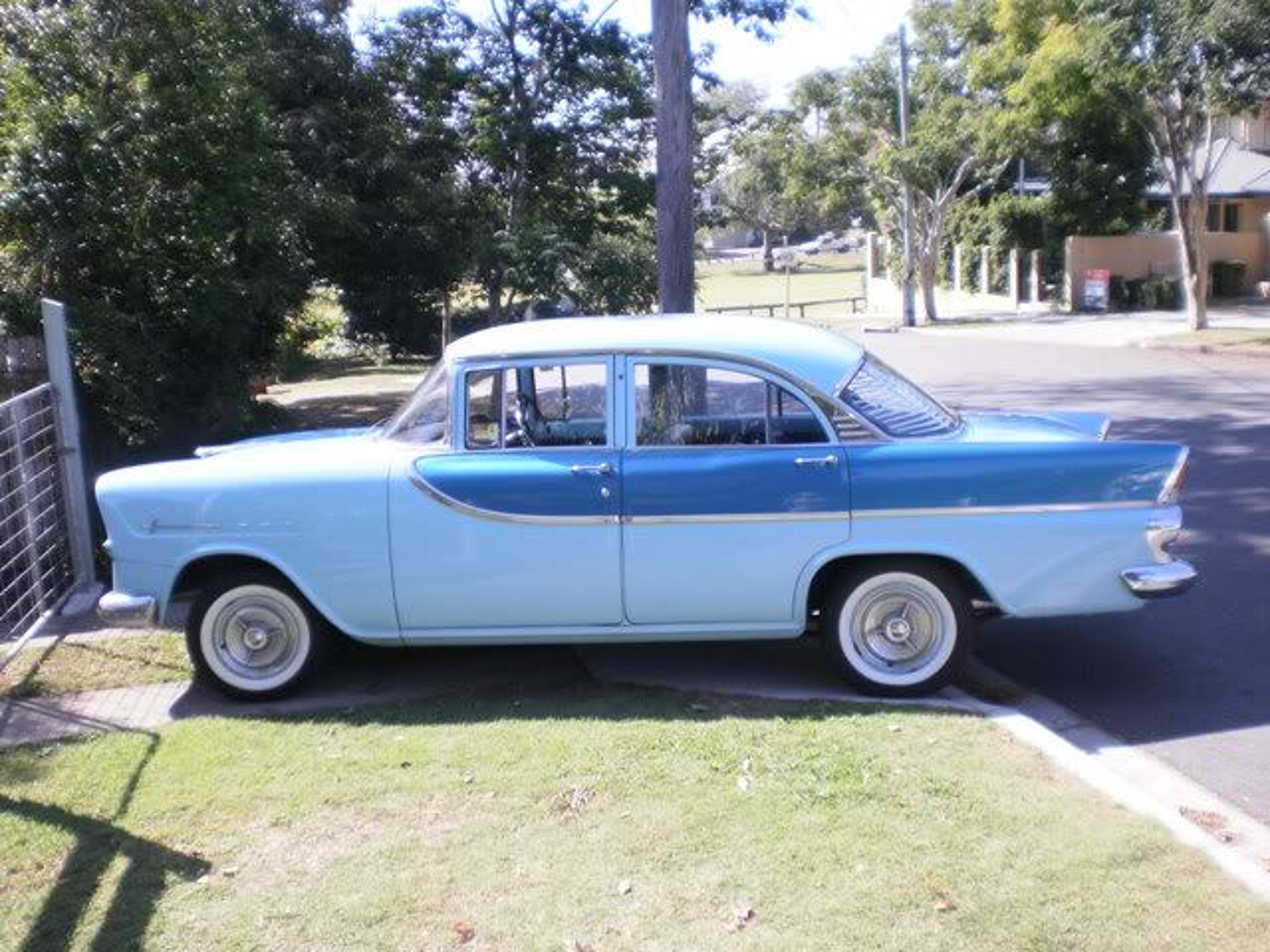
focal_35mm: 36
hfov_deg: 51.4
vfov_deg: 39.7
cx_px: 635
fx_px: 1321
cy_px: 476
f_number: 3.1
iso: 100
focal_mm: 6.3
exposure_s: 1/400
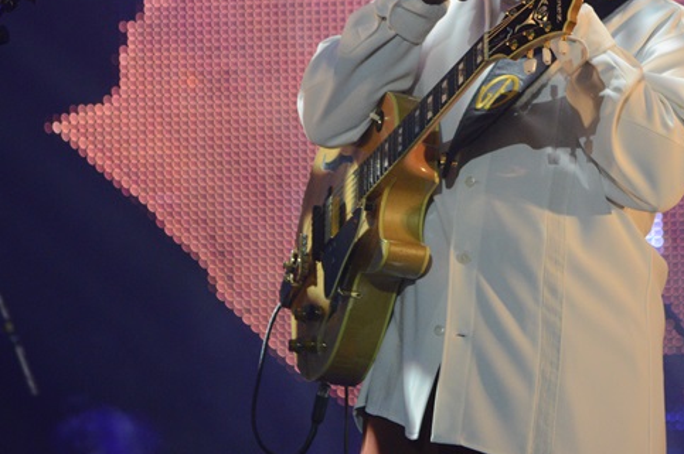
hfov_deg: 7.2
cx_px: 532
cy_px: 83
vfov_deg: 4.8
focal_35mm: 288
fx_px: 5466
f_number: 4.8
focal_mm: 116
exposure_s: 1/200
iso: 2000
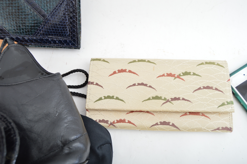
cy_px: 82
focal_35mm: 34
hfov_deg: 55.1
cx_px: 124
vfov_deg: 38.3
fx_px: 236
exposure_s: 1/200
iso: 200
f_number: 5
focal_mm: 23
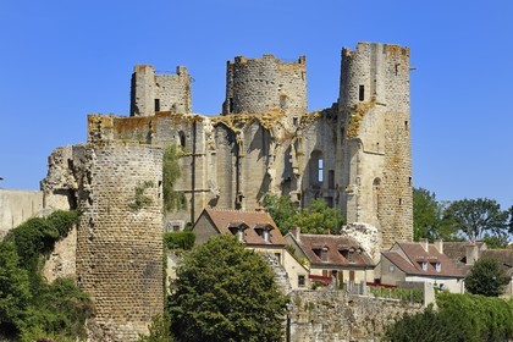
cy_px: 171
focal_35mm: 135
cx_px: 256
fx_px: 1924
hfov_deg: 15.2
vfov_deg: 10.2
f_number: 11
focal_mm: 135
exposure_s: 1/250
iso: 200
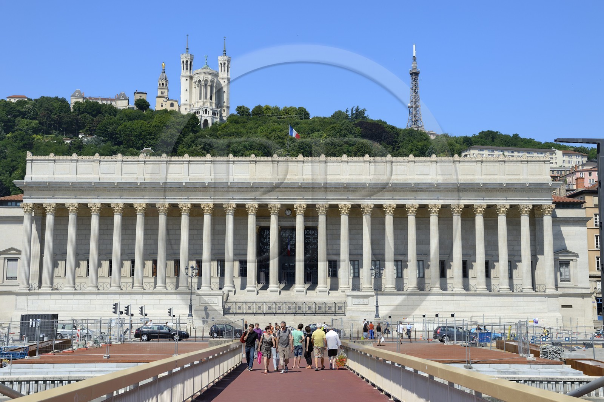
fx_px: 754
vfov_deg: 29.8
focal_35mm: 45
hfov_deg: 43.6
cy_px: 201
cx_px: 302
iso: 100
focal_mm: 45
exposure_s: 1/320
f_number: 8
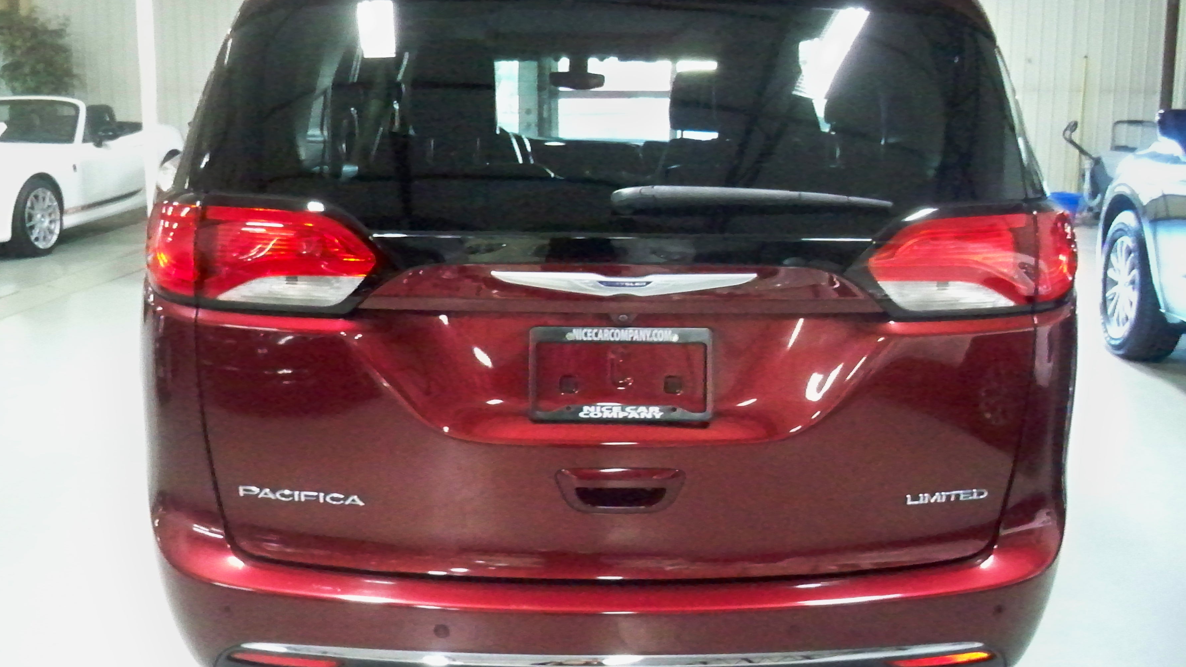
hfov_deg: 51.6
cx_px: 583
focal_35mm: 39
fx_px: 1226
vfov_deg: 30.4
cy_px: 304
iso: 3200
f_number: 3.1
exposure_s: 1/60
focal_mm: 6.3
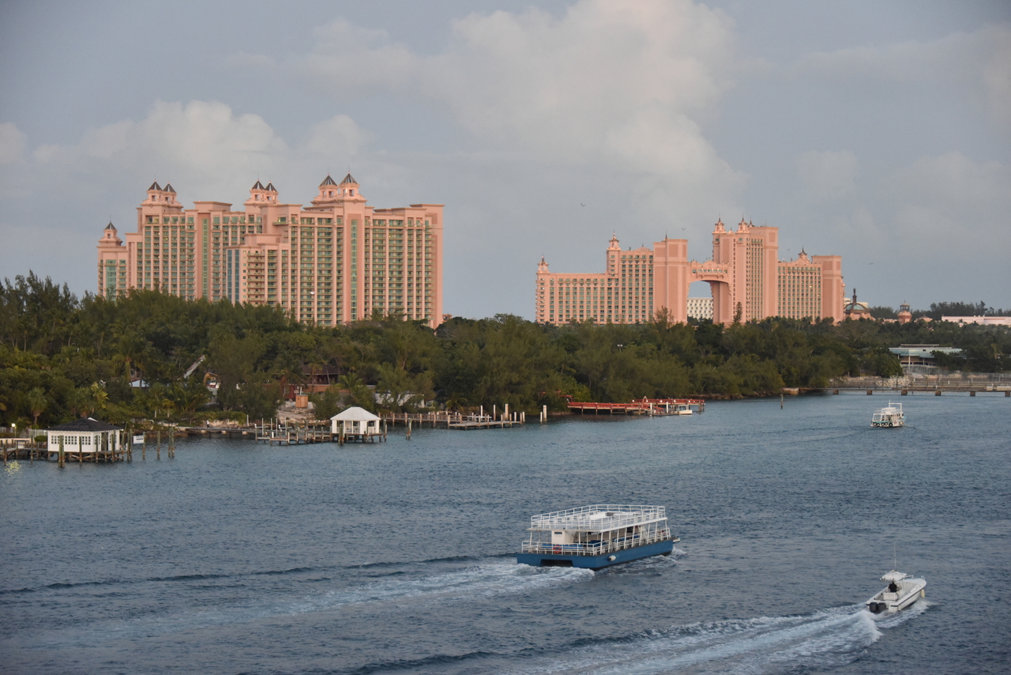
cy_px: 338
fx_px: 2528
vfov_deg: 15.2
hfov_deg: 22.6
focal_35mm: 90
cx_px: 506
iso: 4000
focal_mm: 90
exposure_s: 1/200
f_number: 5.3
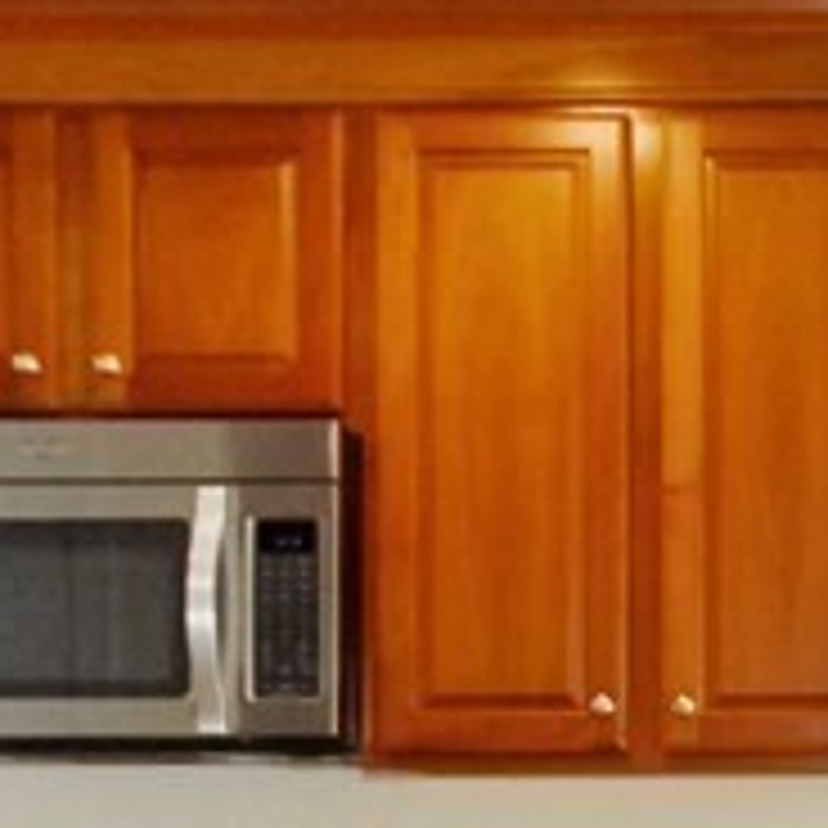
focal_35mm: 71
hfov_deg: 22.9
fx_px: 1921
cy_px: 1001
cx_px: 914
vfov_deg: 22.4
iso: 400
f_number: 4
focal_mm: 10
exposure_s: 1/60
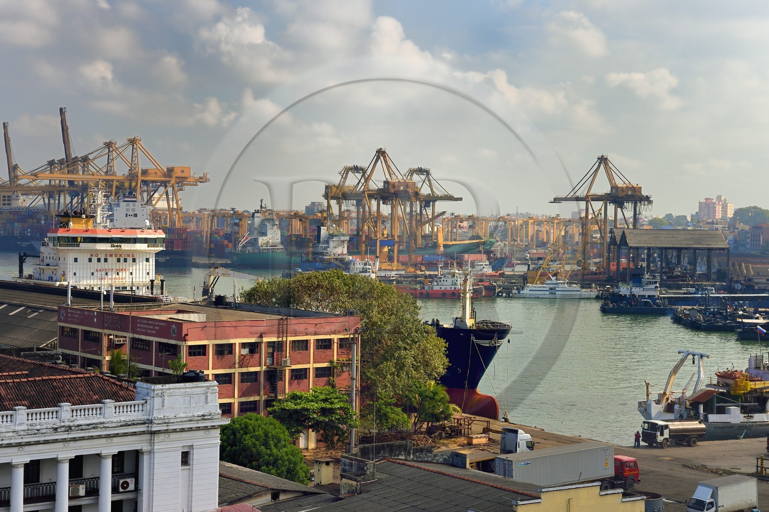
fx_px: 1494
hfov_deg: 28.9
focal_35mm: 70
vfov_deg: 19.4
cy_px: 256
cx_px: 384
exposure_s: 1/200
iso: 200
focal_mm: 70
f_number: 11
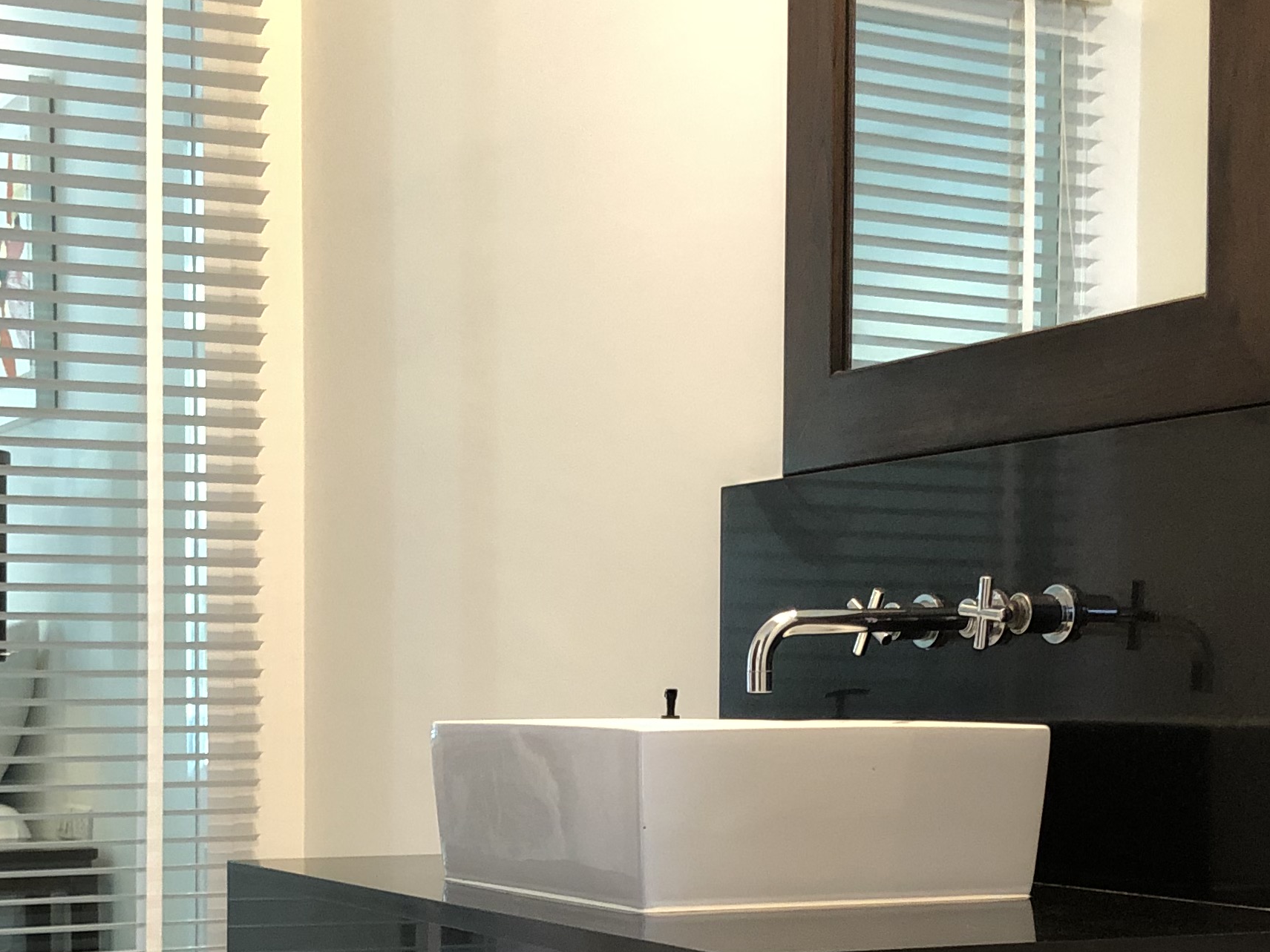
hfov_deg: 29.4
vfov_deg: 21.9
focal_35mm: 66
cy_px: 788
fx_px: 2421
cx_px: 545
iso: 100
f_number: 1.8
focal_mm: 4
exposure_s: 1/17
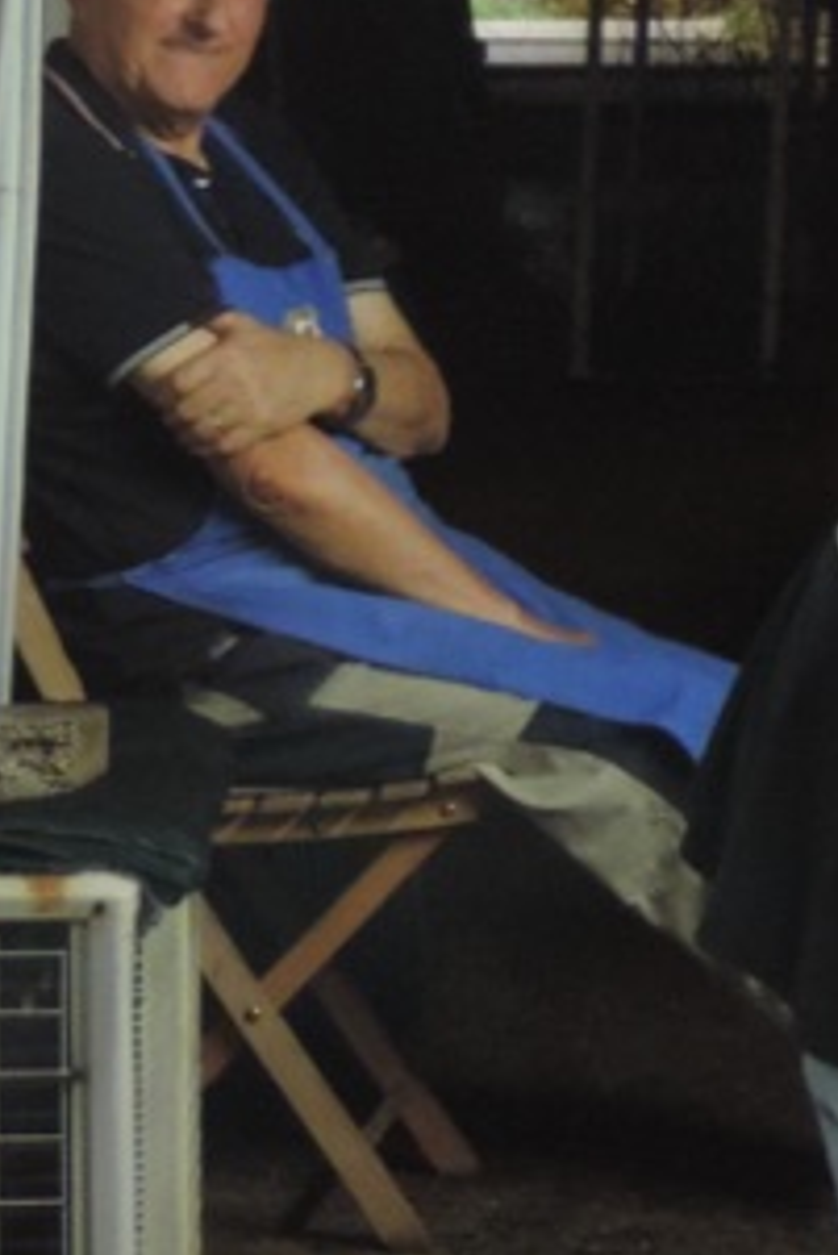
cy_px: -67
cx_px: 2155
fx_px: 6800
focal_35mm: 195
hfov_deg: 6.6
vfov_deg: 10.4
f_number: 3.5
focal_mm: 8.3
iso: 560
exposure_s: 1/13
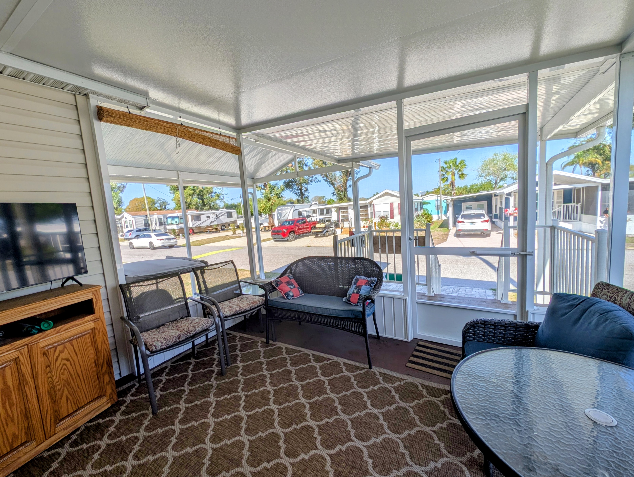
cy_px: 238
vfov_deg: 94.6
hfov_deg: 110.5
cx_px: 317
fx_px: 220
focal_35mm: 12
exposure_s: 1/699
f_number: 1.95
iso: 38
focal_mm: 2.23
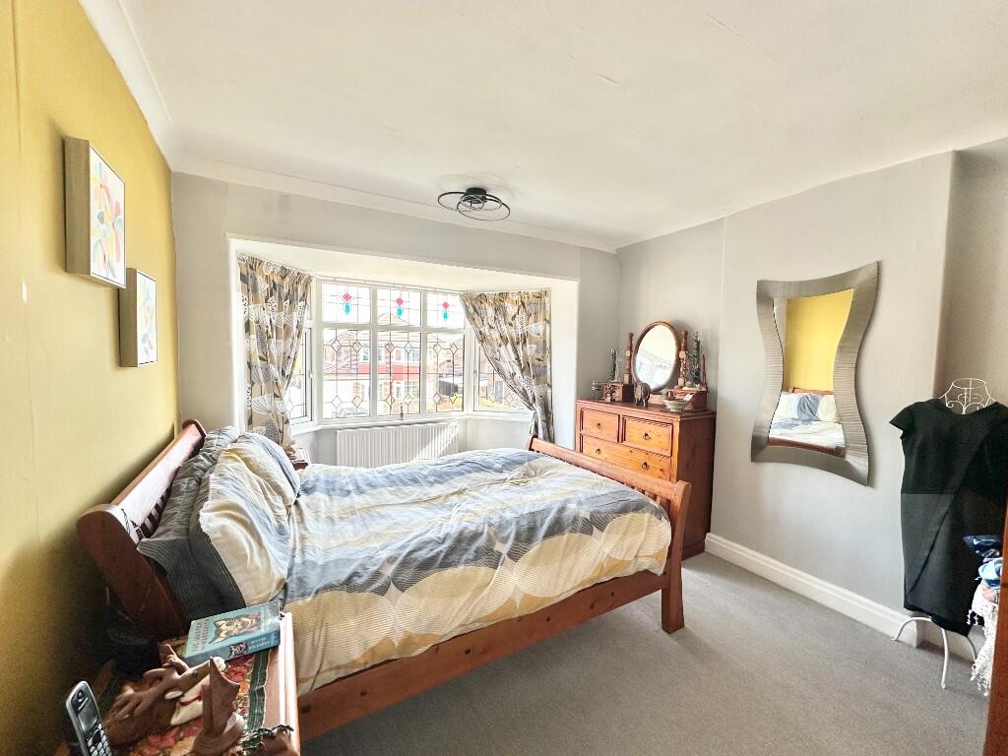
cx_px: 504
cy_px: 378
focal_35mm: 14
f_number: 2.2
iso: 40
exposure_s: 1/103
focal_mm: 2.22
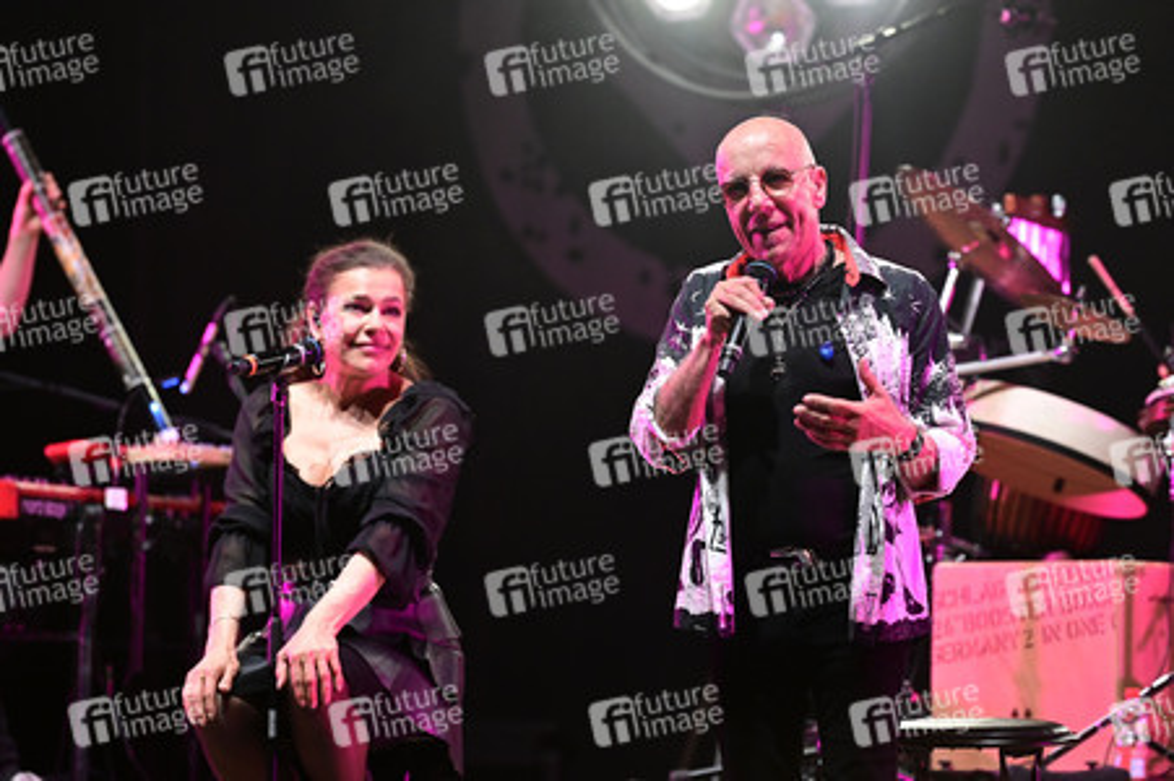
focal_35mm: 175
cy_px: 390
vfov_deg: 7.8
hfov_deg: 11.8
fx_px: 5703
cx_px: 587
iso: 3200
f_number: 4
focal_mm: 175
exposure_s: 1/320
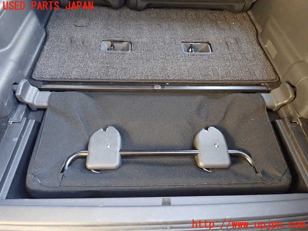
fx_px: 222
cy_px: 116
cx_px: 154
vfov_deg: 54.9
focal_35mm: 25
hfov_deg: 69.4
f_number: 2
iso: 640
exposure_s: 1/30
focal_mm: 4.5
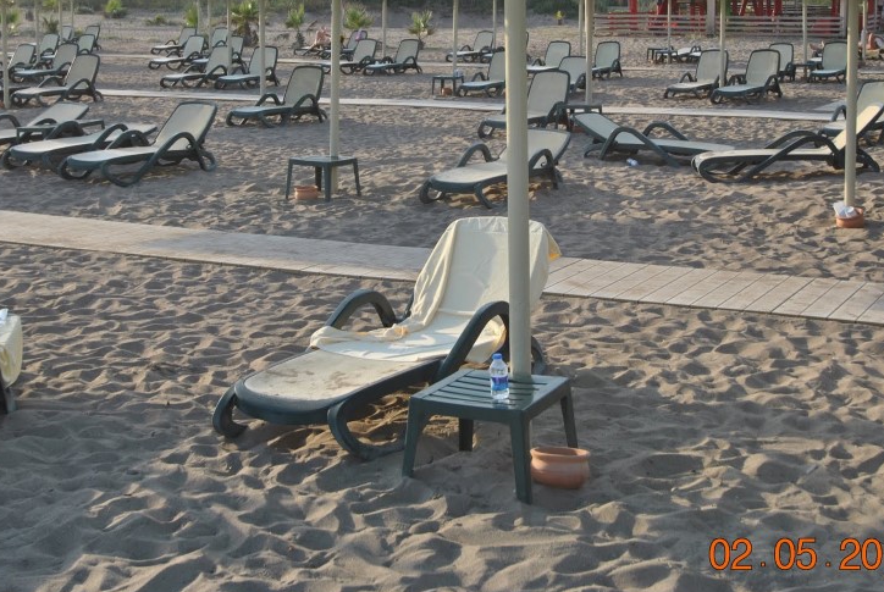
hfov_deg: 35.0
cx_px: 489
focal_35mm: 57
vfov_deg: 23.6
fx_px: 1402
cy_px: 156
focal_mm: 24
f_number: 6.3
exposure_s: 1/160
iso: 100
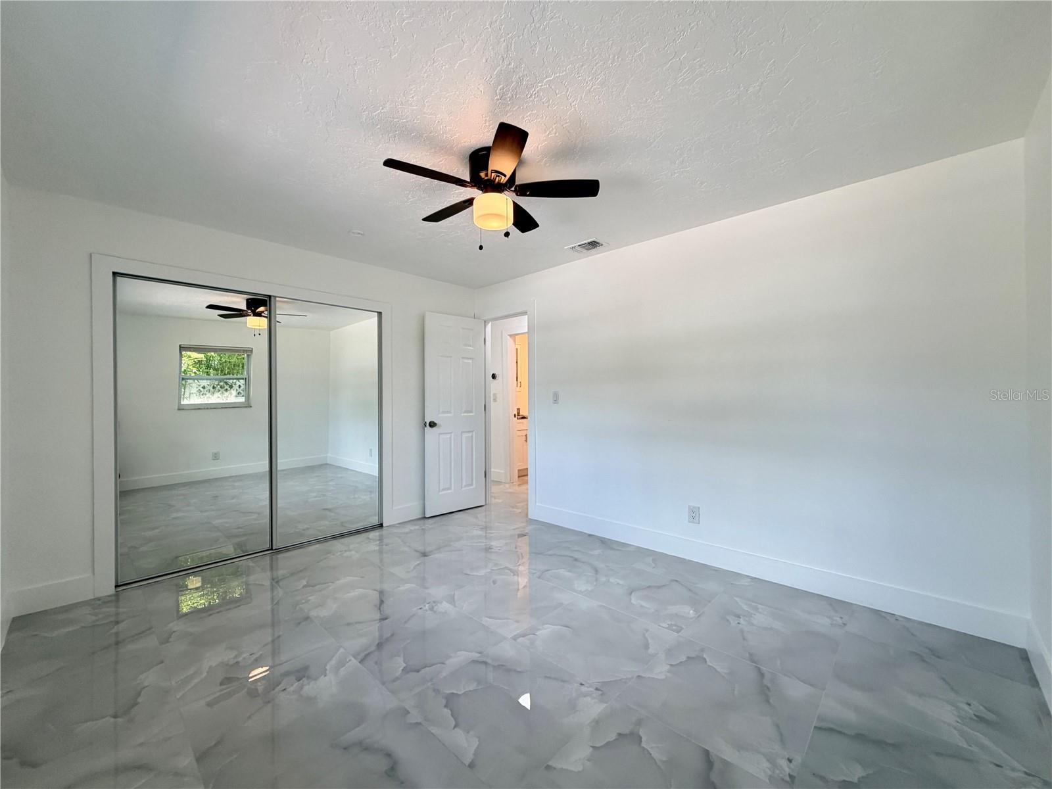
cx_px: 526
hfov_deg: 102.1
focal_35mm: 14
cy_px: 394
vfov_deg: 85.7
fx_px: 425
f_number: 2.2
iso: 125
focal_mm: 2.22
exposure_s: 1/120
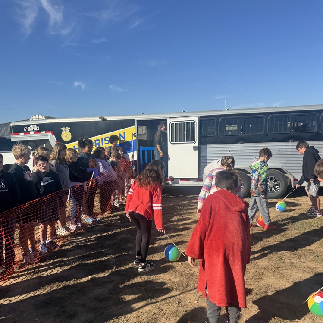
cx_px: 160
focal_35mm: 29
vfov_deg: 54.8
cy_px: 209
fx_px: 306
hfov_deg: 55.6
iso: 80
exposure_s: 1/4310
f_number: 1.78
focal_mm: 6.76
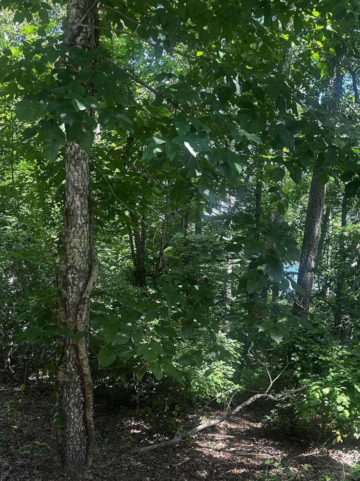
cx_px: 197
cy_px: 347
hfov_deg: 36.8
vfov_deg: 46.5
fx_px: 541
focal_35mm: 39
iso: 80
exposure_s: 1/172
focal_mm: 6.86
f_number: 1.78
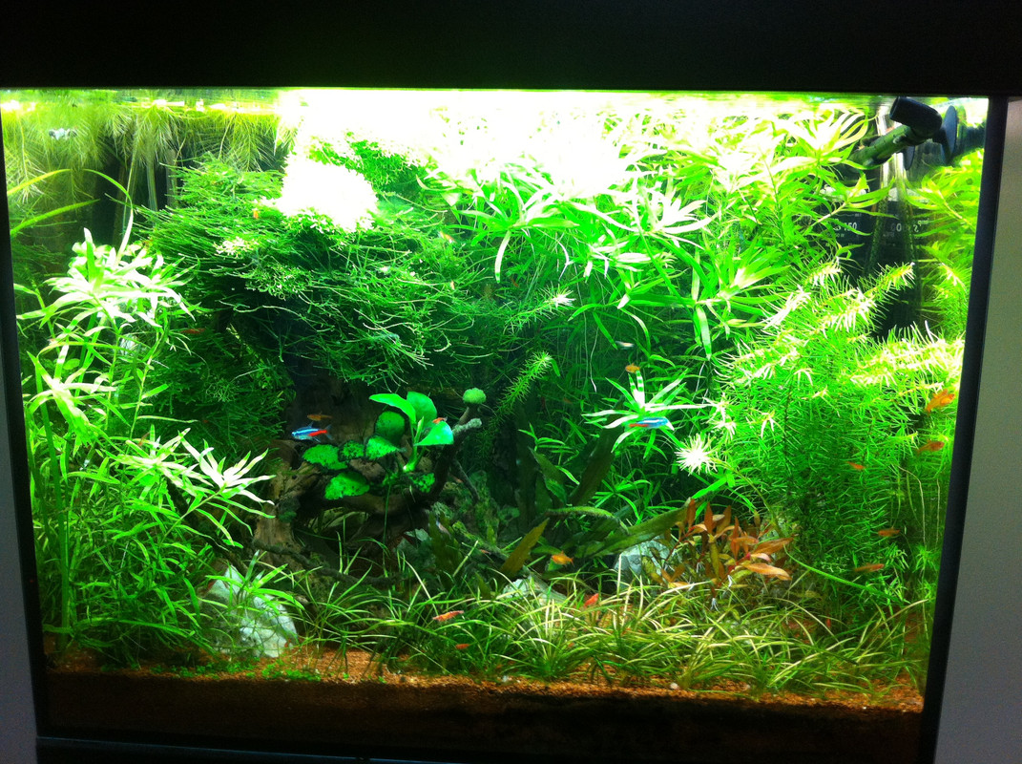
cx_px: 511
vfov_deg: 40.6
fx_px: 1032
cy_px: 382
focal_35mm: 35
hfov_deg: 52.7
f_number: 2.8
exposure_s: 1/15
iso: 160
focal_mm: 3.85
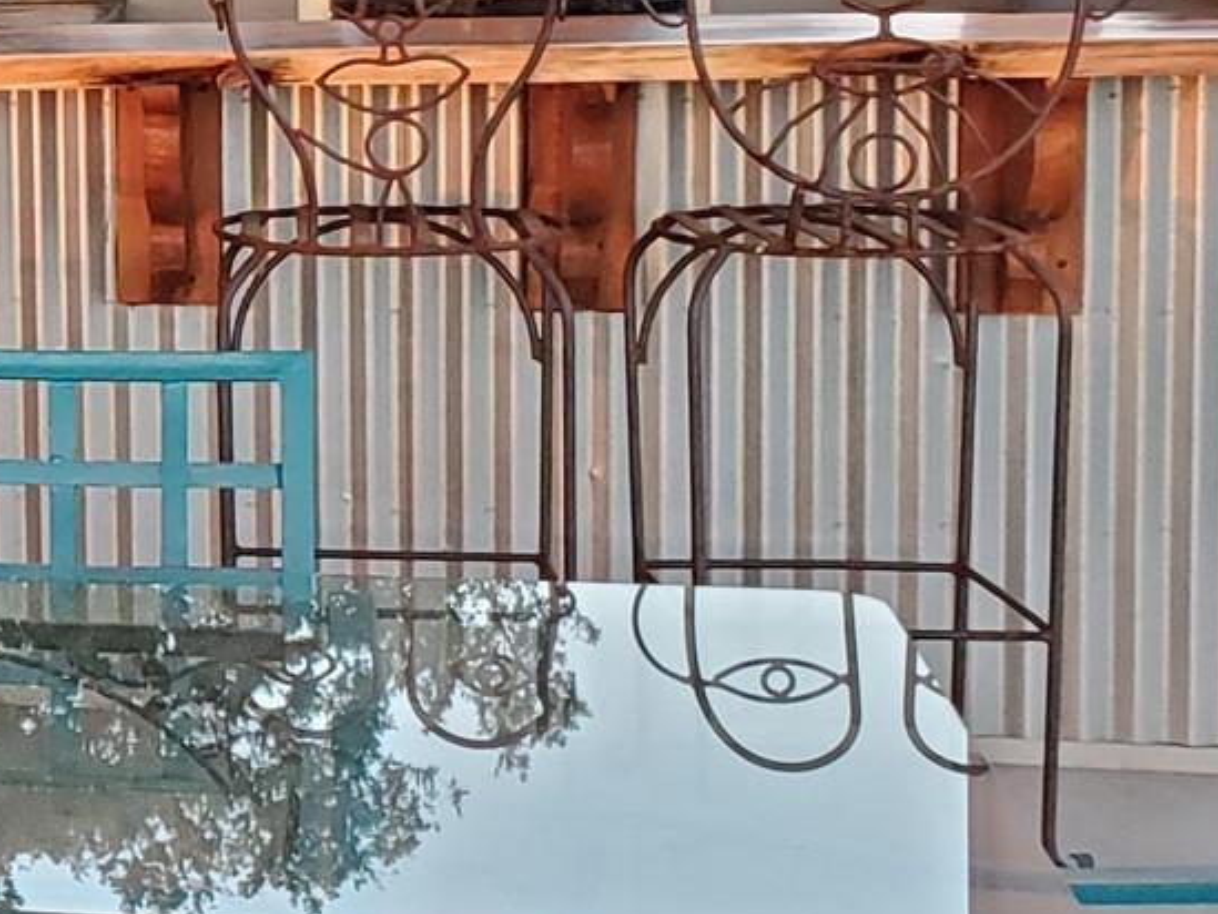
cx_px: -850
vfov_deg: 15.1
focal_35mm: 97
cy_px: 58
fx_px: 3414
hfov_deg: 17.2
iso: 320
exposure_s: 1/120
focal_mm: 4.3
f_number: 2.4
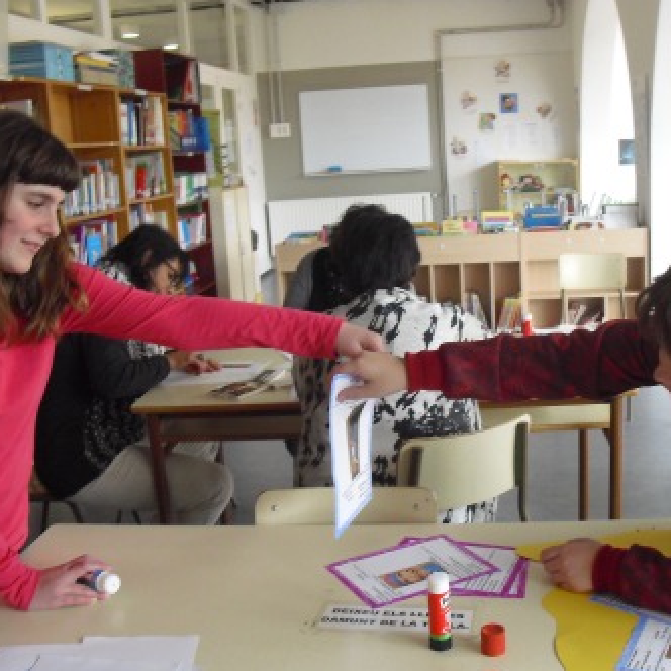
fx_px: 943
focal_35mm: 43
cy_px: 336
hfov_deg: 39.1
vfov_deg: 39.2
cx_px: 380
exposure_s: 1/60
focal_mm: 6.3
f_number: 3.1
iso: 400
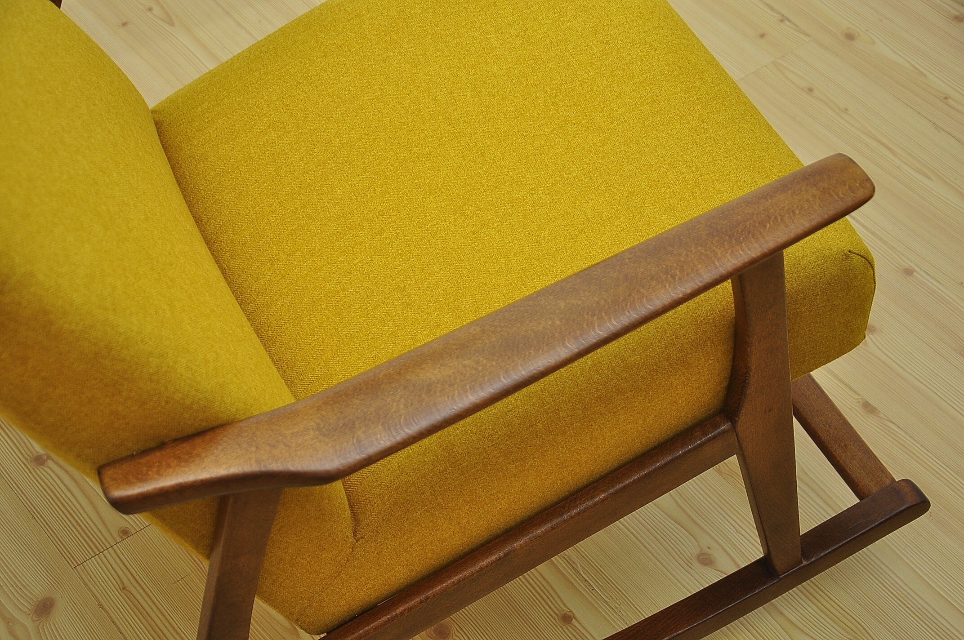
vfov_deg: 21.5
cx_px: 482
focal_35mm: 63
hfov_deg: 31.9
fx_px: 1685
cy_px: 320
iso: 200
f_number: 4.8
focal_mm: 42
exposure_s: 1/160
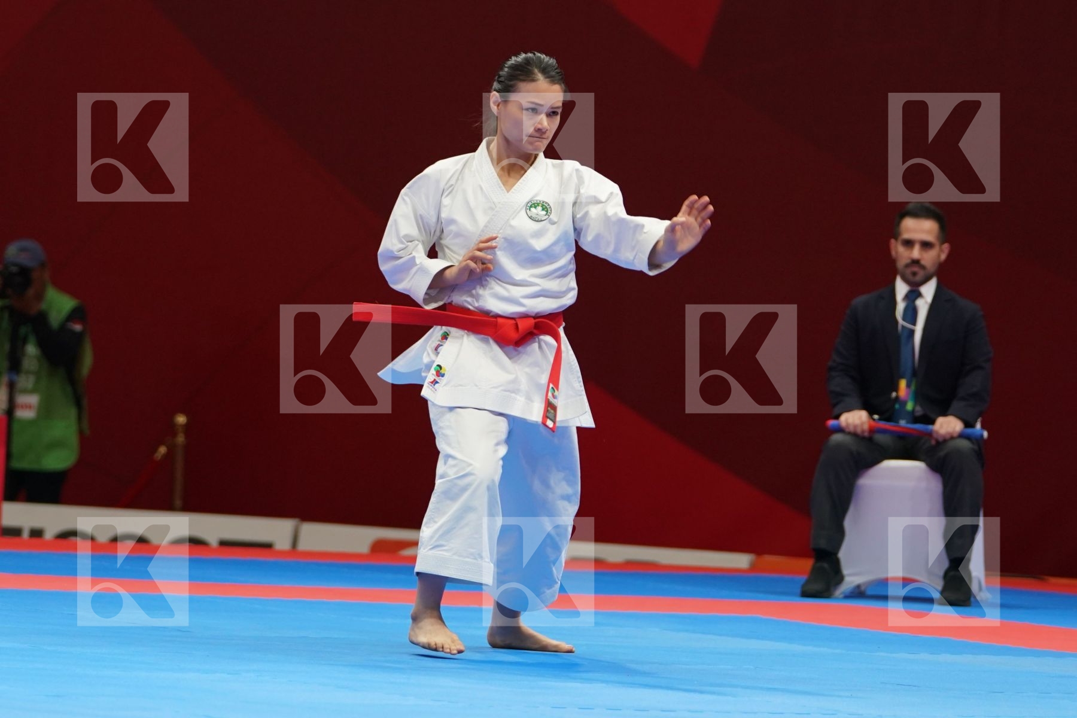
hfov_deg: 8.5
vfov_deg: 5.7
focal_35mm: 241
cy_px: 359
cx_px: 538
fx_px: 7209
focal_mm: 161
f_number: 4
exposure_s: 1/500
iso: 1600
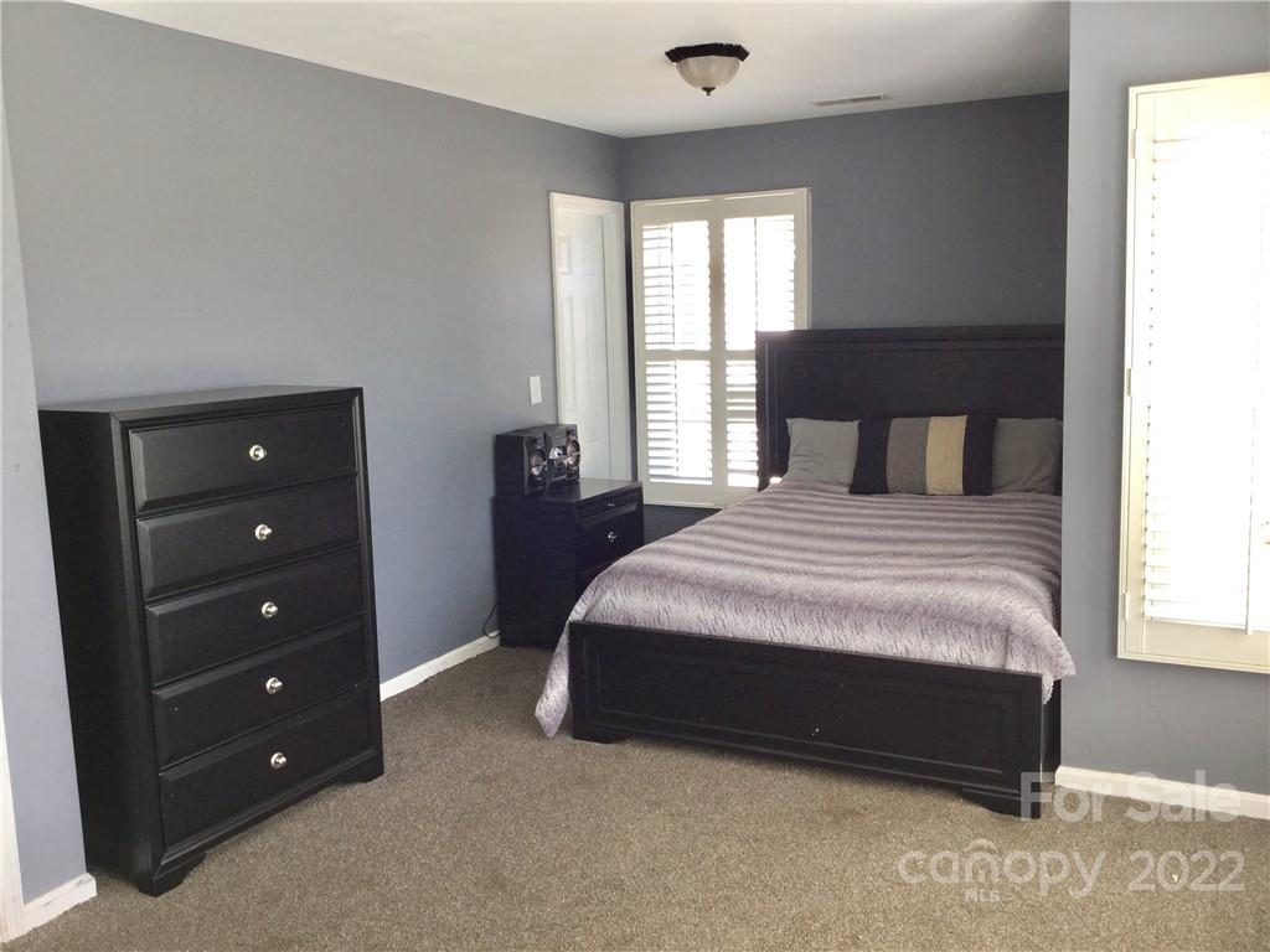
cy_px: 476
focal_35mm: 31
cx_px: 635
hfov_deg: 58.4
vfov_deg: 45.4
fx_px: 1137
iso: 25
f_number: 2.4
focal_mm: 3.3
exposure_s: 1/60
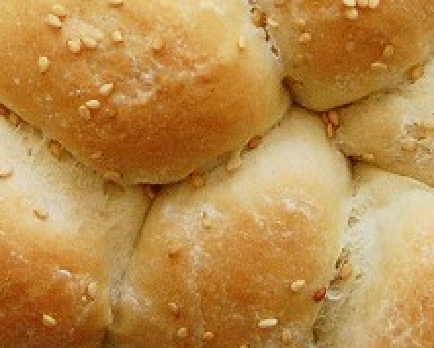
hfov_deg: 10.1
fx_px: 2443
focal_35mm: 190
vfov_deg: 8.1
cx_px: 61
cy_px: -73
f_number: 4.2
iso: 800
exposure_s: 1/60
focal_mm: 30
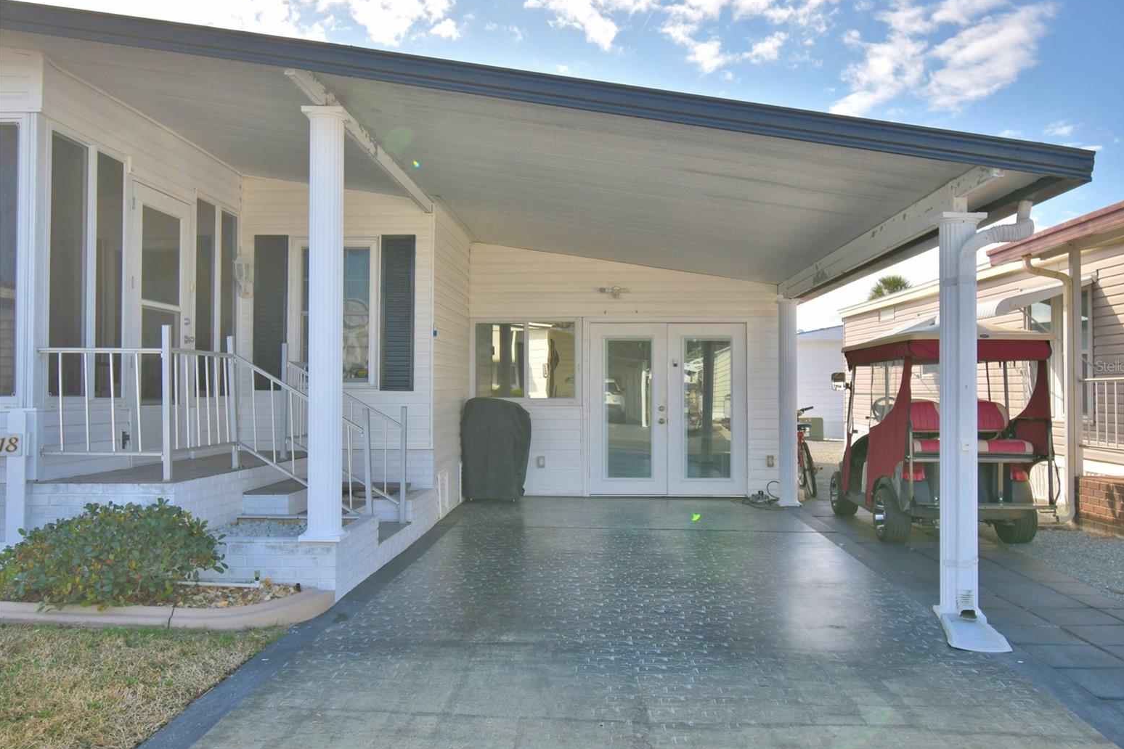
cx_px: 579
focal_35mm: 31
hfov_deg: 60.3
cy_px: 366
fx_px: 968
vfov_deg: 42.3
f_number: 5.6
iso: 140
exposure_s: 1/500
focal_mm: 20
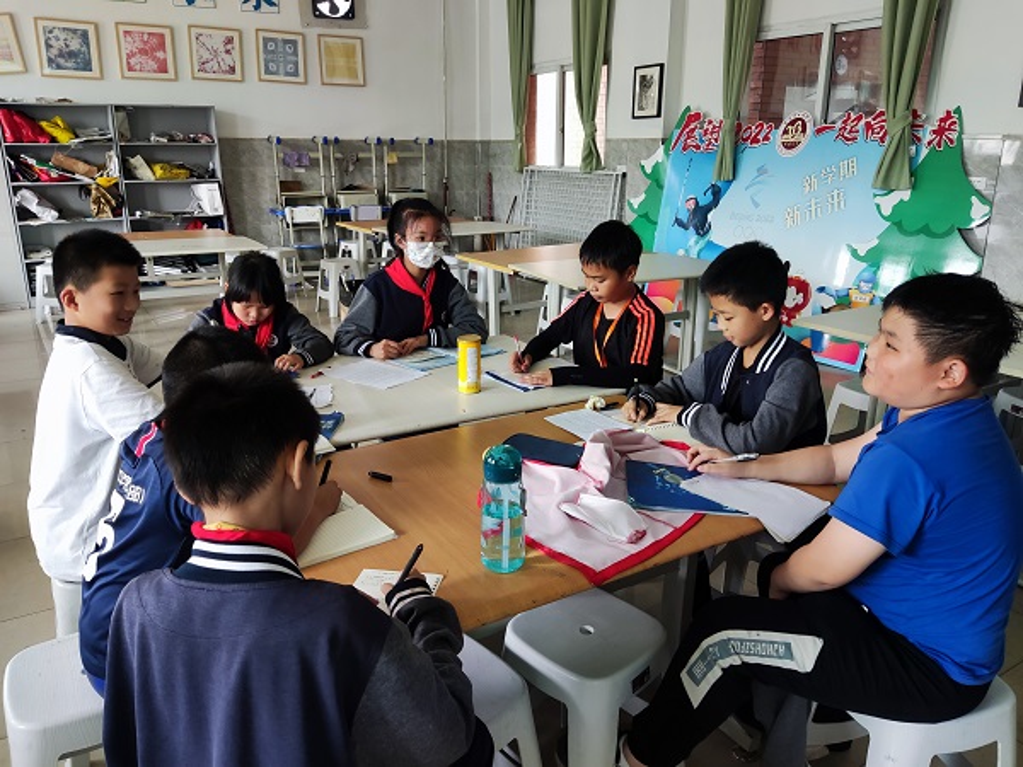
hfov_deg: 69.4
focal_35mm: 25
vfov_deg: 54.9
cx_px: 512
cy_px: 384
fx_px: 739
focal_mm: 4.71
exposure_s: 1/50
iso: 190
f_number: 1.79
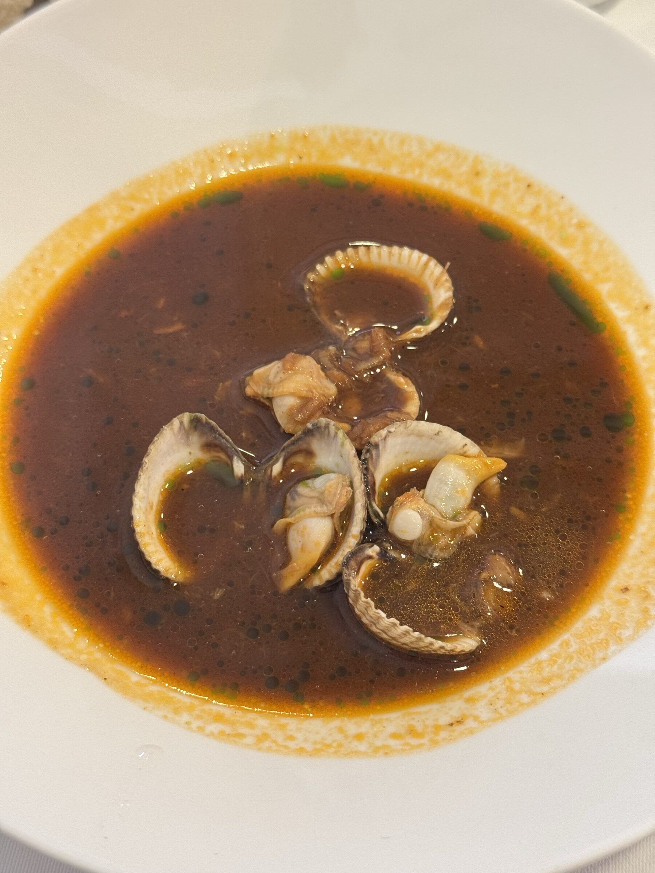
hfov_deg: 30.3
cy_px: 436
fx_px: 1211
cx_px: 328
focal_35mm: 48
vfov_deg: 39.7
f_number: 1.78
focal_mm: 6.76
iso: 400
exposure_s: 1/33
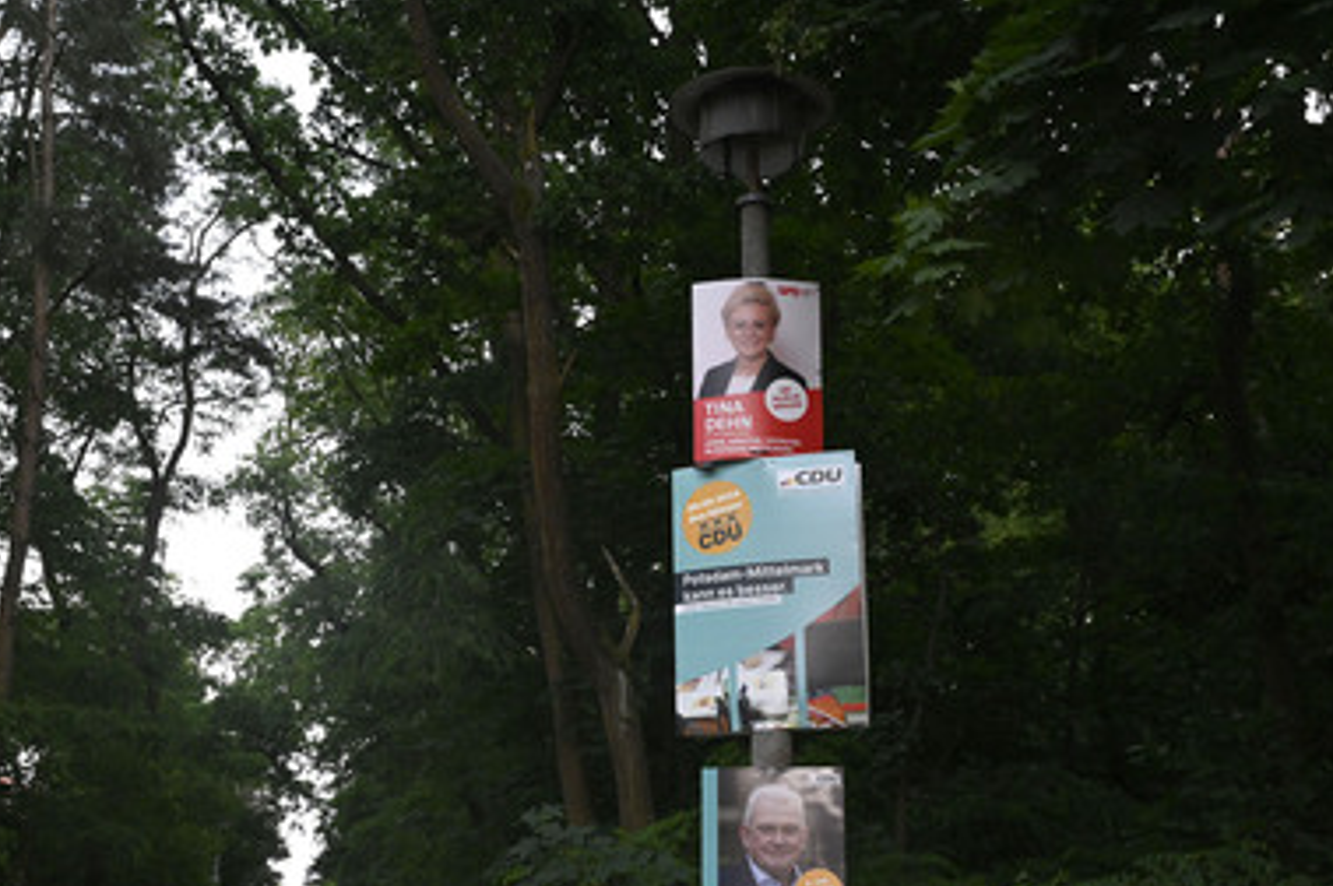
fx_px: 1628
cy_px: 510
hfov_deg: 44.5
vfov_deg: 30.4
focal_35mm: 44
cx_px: 652
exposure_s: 1/100
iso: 5000
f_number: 6.3
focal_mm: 37
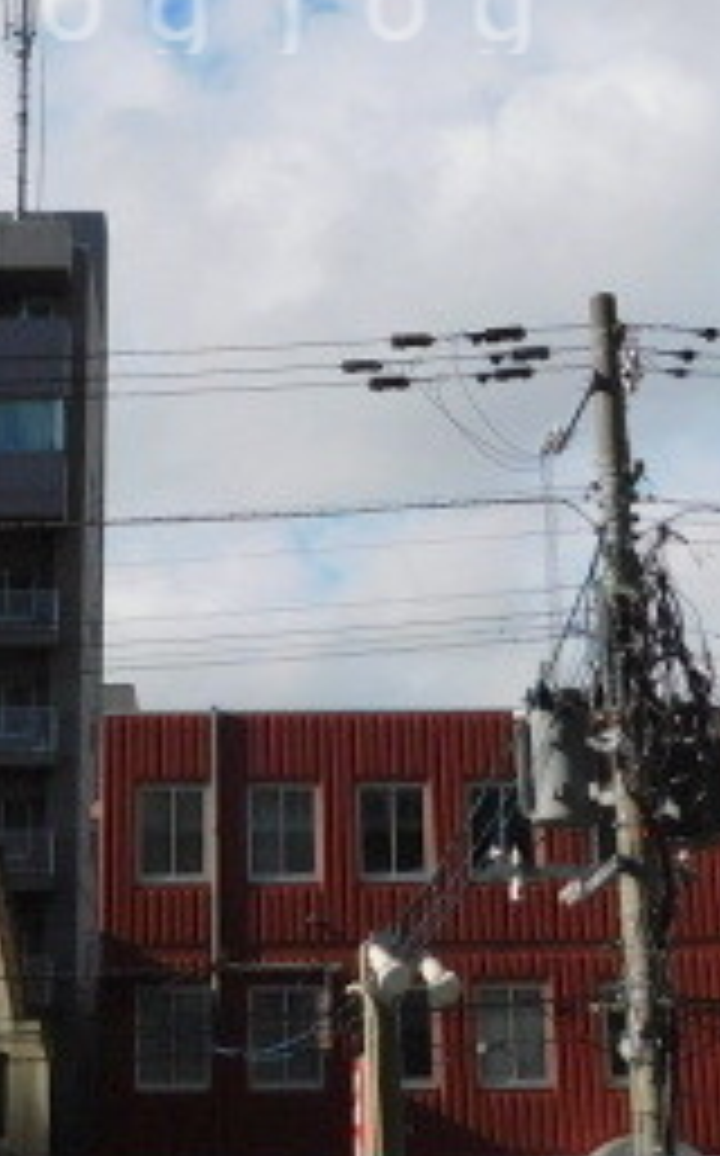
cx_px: 248
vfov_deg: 25.8
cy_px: 0
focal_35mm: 76
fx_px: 2393
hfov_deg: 17.1
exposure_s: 1/800
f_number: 6
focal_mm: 4
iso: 125
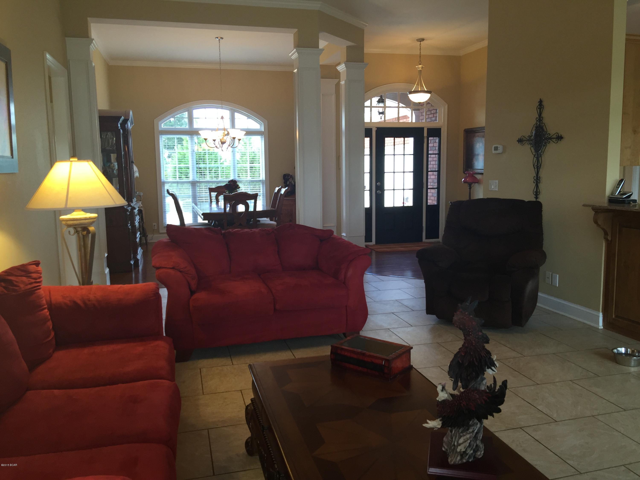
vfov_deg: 48.2
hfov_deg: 61.7
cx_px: 320
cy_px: 240
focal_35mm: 29
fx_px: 536
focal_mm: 4.15
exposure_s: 1/30
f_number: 2.2
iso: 50
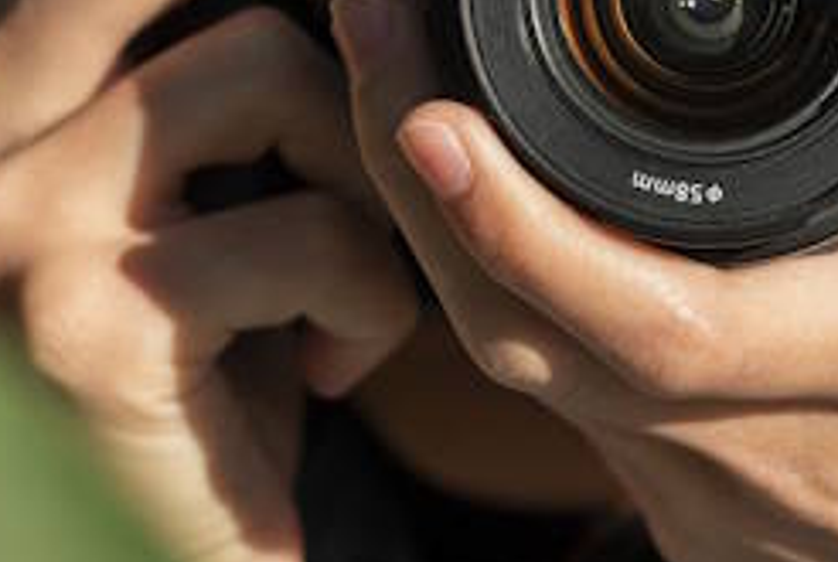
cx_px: 320
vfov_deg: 6.8
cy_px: 140
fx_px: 4734
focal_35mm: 203
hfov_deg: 10.1
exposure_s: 1/800
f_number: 4
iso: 200
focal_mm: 50
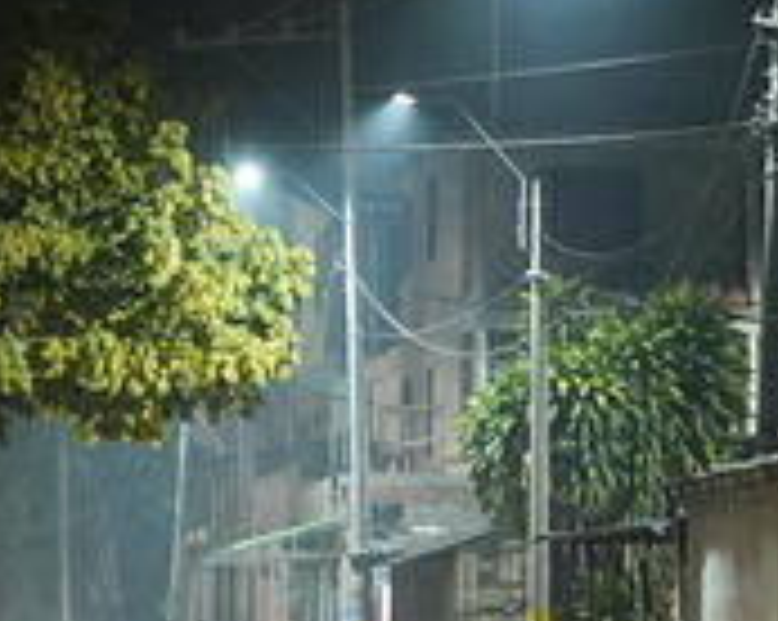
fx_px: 6716
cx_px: 562
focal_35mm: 292
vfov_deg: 5.3
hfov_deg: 6.6
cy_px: -27
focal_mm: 56
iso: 5000
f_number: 2.8
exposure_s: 1/80
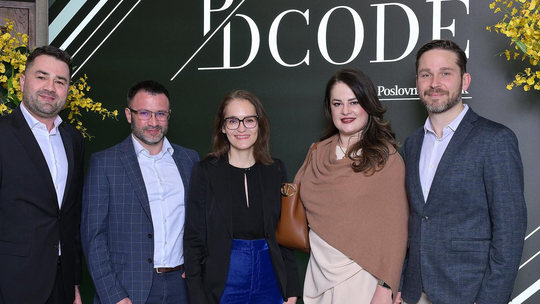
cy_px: 172
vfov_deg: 23.0
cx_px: 276
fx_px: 745
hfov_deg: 39.9
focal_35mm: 52
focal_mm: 40
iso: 640
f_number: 5.6
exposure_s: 1/125
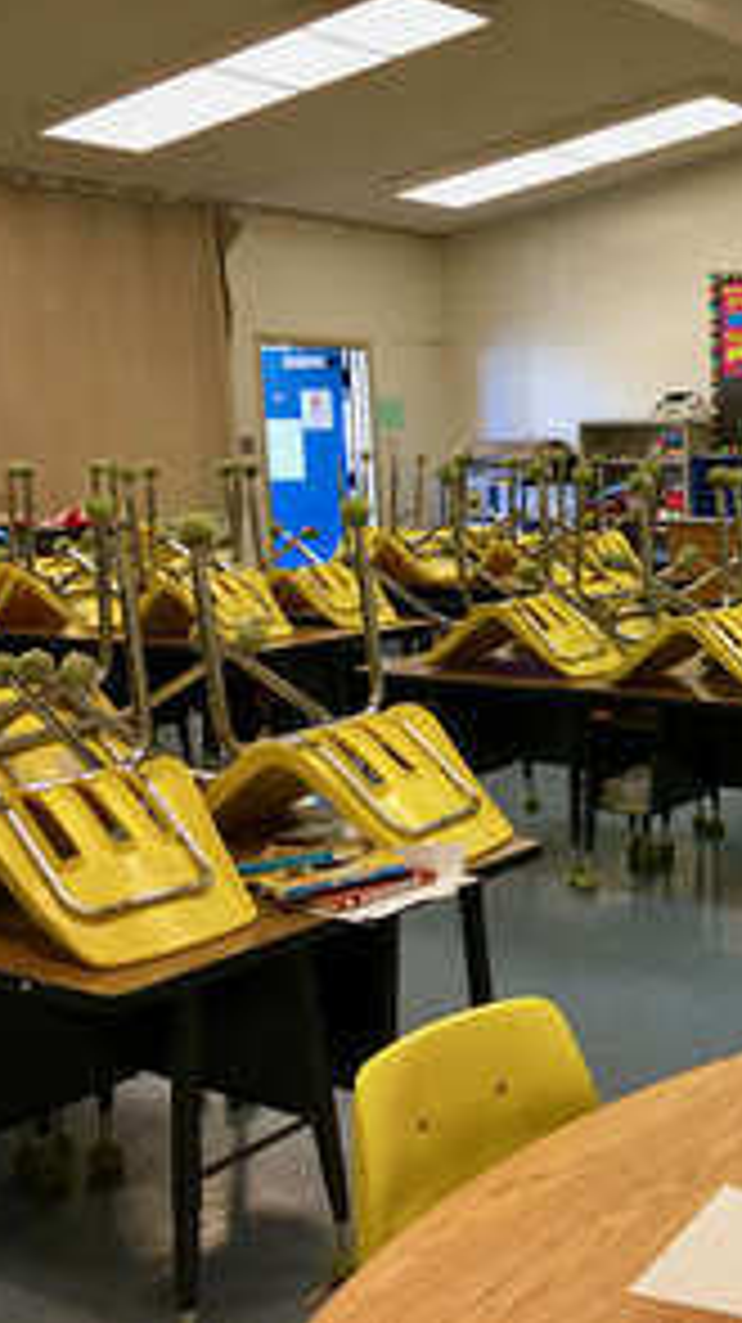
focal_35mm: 43
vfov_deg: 47.4
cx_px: 872
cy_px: 662
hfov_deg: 25.1
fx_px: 1507
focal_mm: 4.15
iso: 40
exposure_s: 1/15
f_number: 2.2
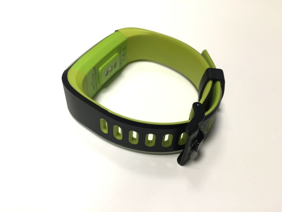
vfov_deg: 48.3
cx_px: 141
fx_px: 236
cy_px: 106
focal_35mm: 29
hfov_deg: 61.6
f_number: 2.2
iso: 50
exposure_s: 1/33
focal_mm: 4.15
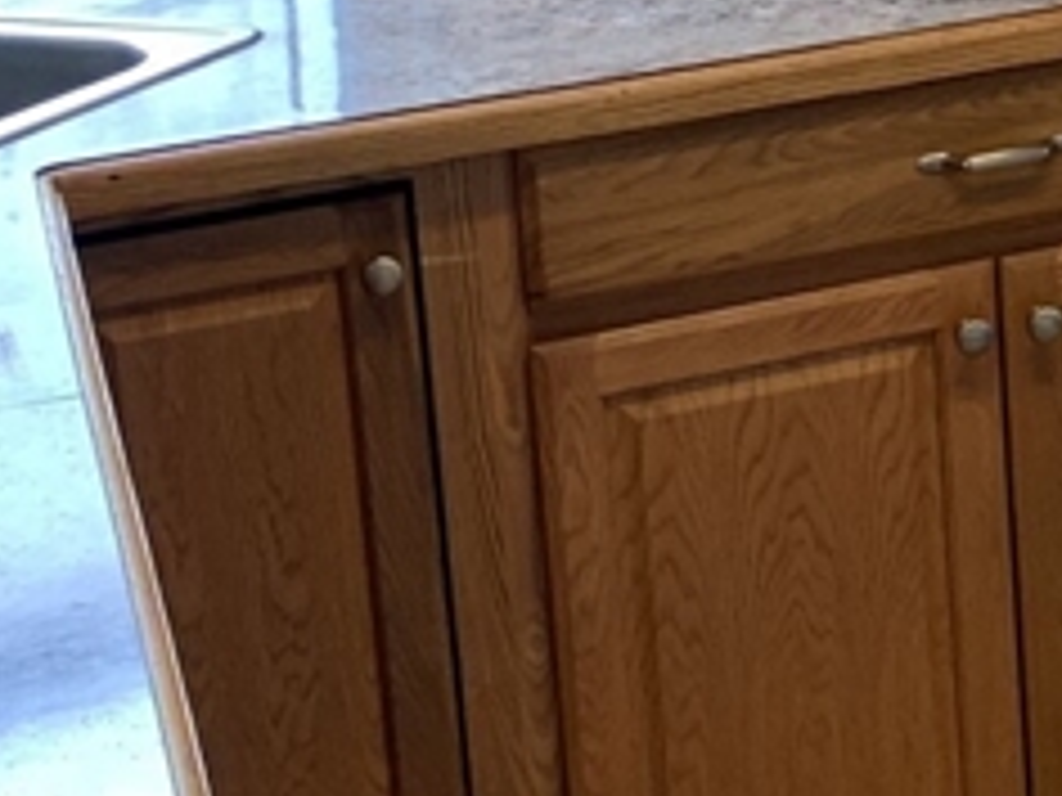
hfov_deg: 15.7
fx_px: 3467
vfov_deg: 12.6
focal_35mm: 113
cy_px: -279
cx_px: 1683
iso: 80
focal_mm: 4.25
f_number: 1.8
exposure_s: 1/120
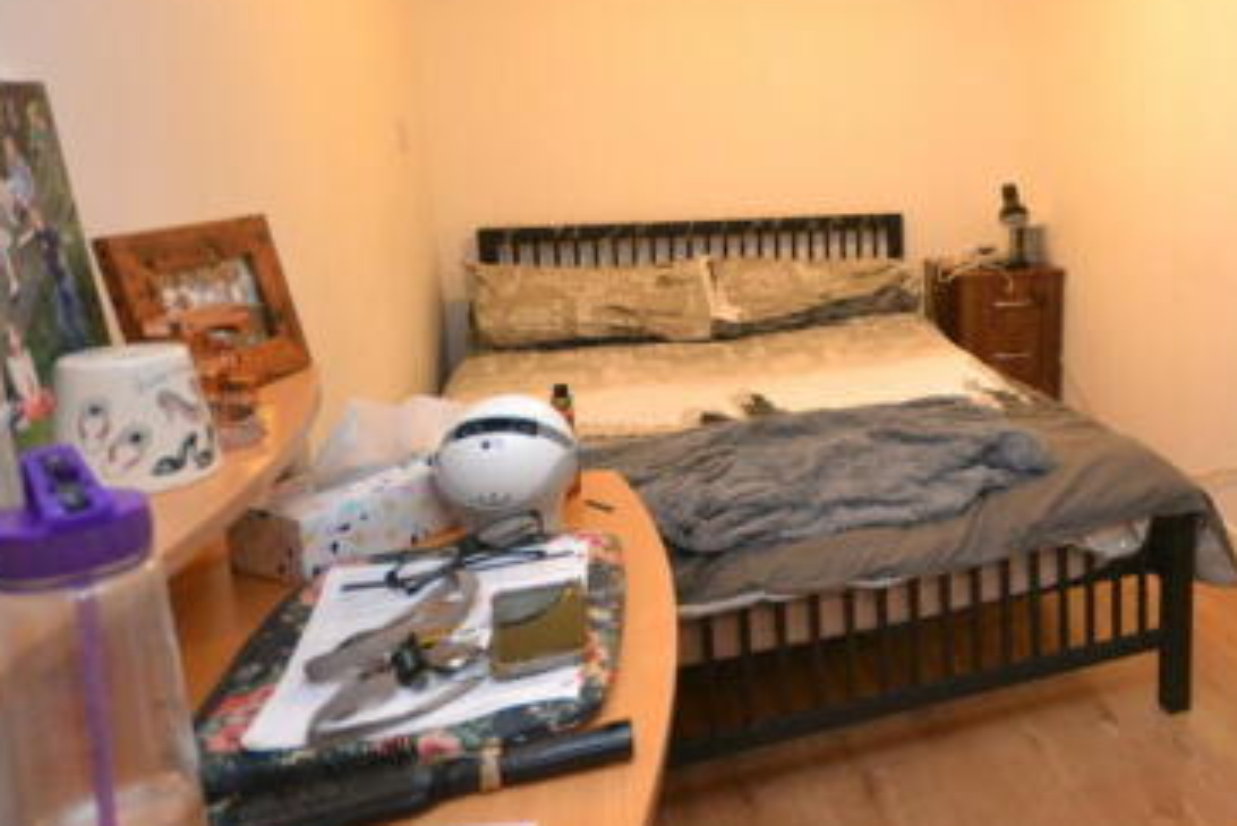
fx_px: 928
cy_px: 257
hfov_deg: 60.4
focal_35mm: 27
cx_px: 1035
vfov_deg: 47.0
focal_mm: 10
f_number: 4
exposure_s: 1/60
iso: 1800
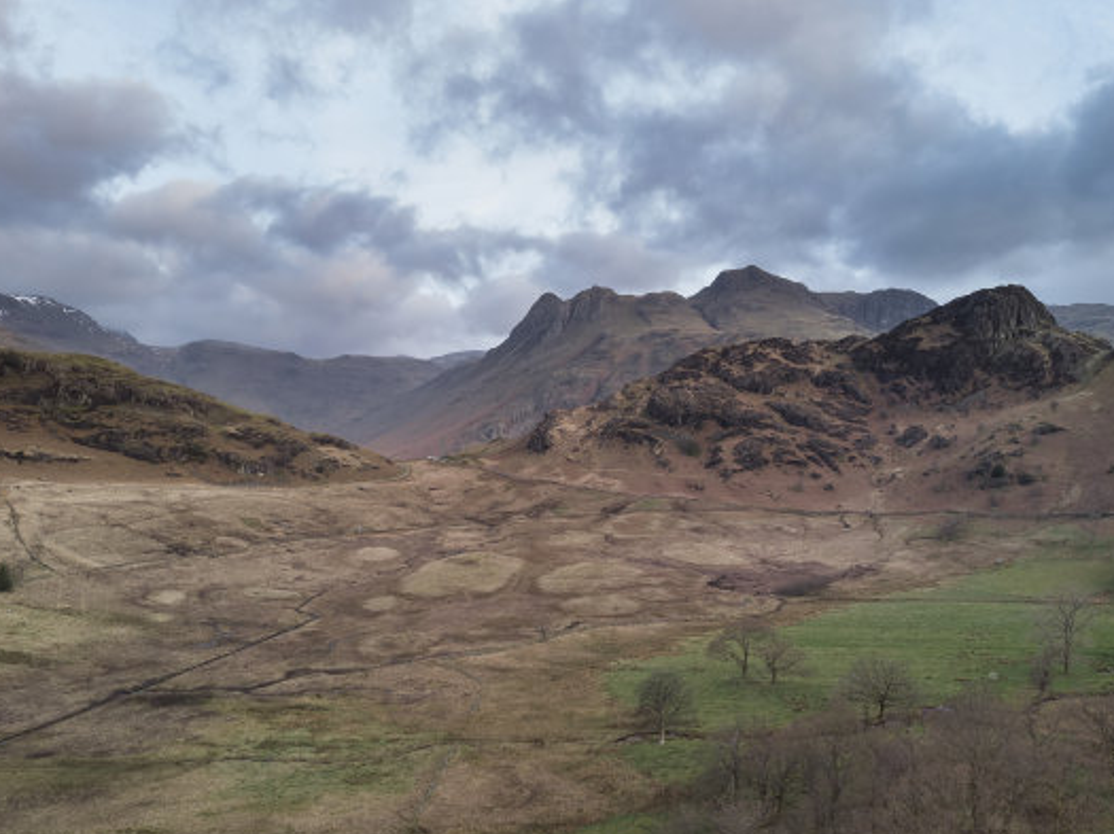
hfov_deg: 63.5
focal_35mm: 28
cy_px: 467
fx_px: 900
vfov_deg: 49.6
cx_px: 571
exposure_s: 1/17
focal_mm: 4.5
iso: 100
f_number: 2.8
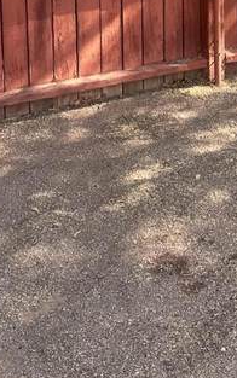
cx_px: 245
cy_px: -36
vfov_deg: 24.7
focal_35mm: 78
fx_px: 805
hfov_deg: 16.4
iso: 80
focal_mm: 6.86
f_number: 1.78
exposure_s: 1/756
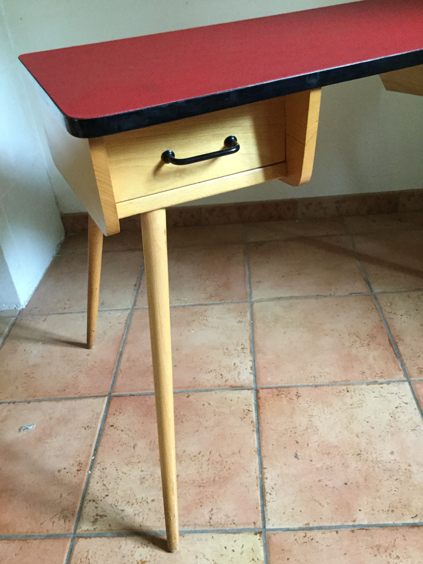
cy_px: 282
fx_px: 505
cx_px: 212
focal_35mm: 31
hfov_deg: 45.4
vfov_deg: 58.4
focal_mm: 3.3
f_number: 2.4
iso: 200
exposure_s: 1/17
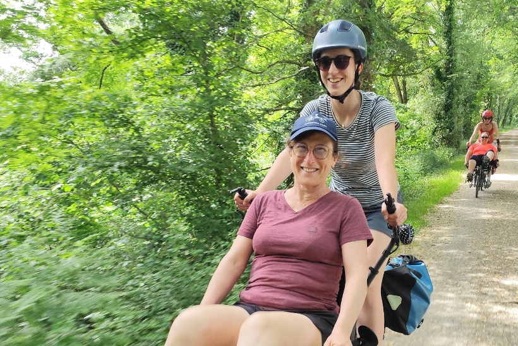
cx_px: 288
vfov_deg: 37.0
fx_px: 504
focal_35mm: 35
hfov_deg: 54.3
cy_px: 256
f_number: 1.65
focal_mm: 6.19
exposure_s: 1/100
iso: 100
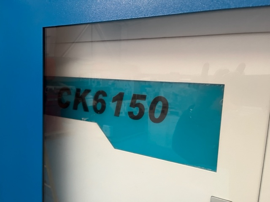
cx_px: 135
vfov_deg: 53.1
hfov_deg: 67.3
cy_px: 101
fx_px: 203
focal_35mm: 26
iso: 200
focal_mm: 5.1
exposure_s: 1/60
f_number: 1.6
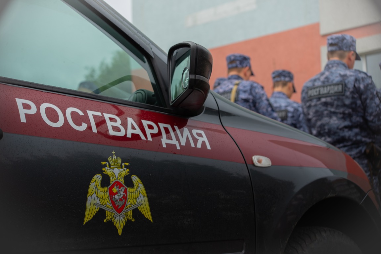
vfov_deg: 24.6
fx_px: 582
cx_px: 190
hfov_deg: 36.2
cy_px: 127
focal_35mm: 55
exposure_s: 1/125
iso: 80
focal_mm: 55
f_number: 7.1
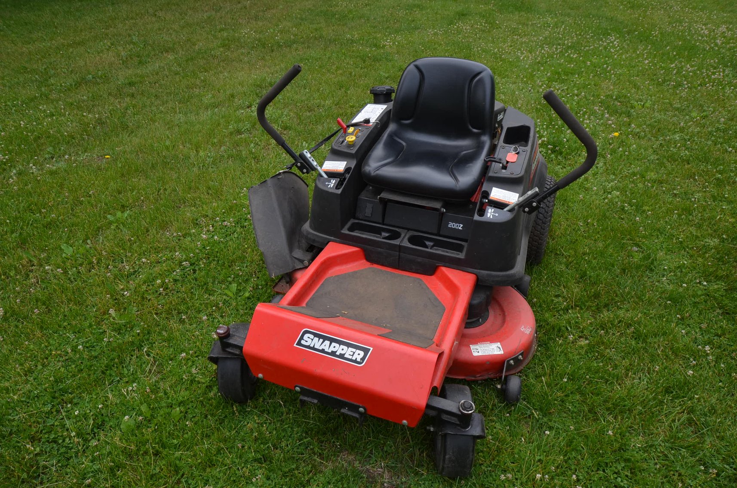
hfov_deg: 73.9
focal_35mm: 24
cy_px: 244
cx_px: 368
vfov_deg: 52.9
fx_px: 490
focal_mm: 16
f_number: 8
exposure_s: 1/200
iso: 200
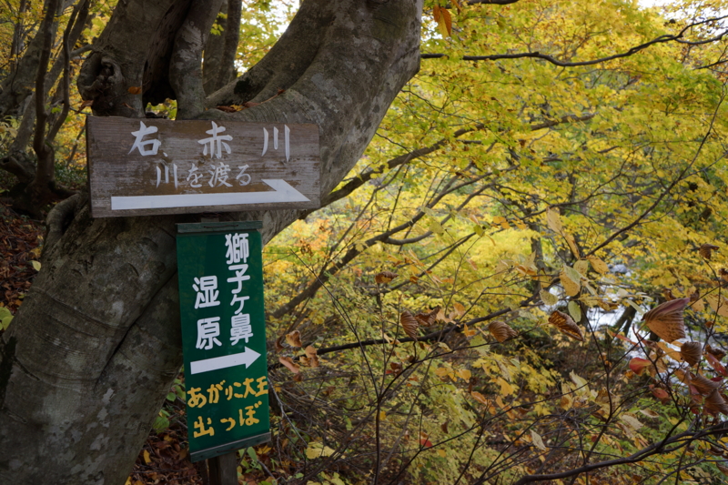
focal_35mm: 30
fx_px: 607
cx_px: 364
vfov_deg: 43.6
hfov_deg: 61.9
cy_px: 242
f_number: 4
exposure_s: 1/60
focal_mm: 20
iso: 100
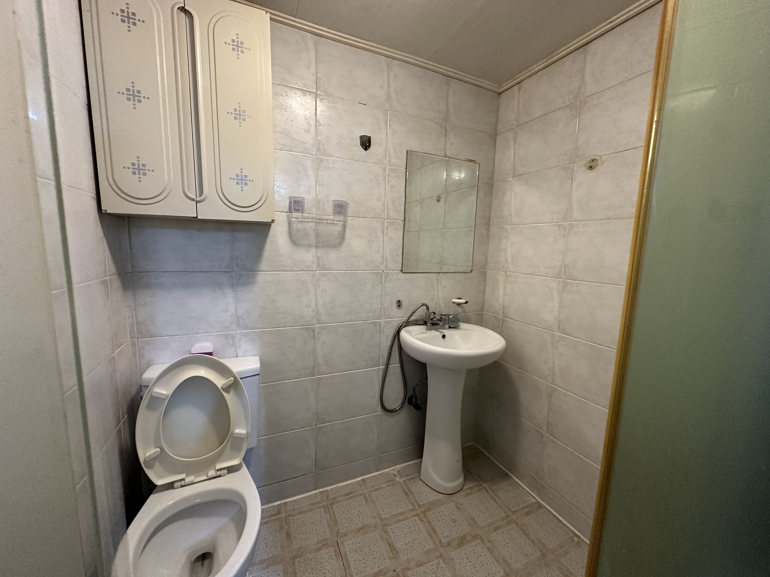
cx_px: 385
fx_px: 311
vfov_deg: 85.7
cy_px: 288
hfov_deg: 102.1
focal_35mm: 14
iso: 400
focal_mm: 2.22
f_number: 2.2
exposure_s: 1/60
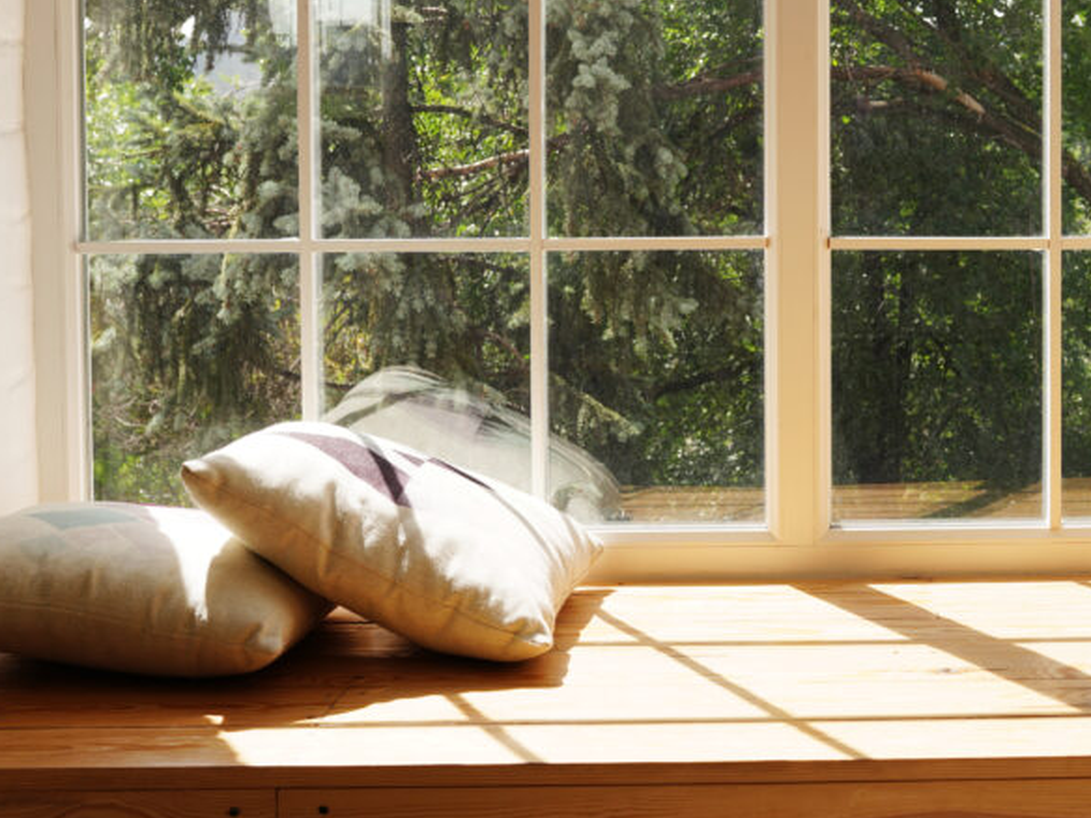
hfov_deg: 32.0
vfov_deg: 24.7
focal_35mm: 59
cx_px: 843
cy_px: 264
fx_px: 1860
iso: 125
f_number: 7.1
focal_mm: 35
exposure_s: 1/100
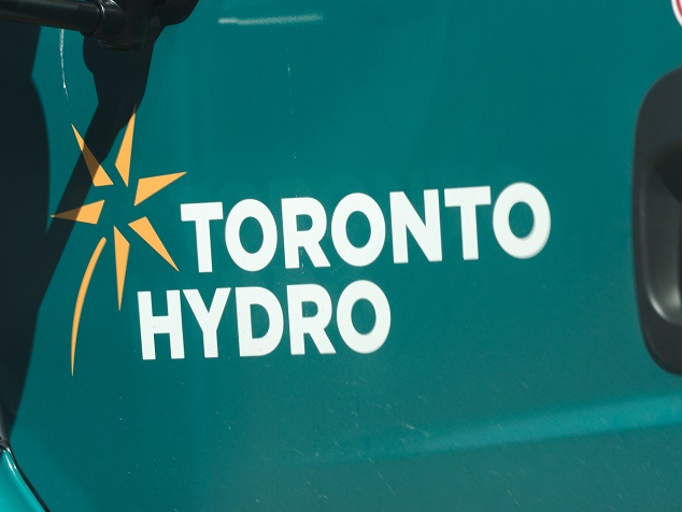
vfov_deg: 4.5
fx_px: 6445
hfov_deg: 6.1
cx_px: 296
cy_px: 256
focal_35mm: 327
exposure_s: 1/400
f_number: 8
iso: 200
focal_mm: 200
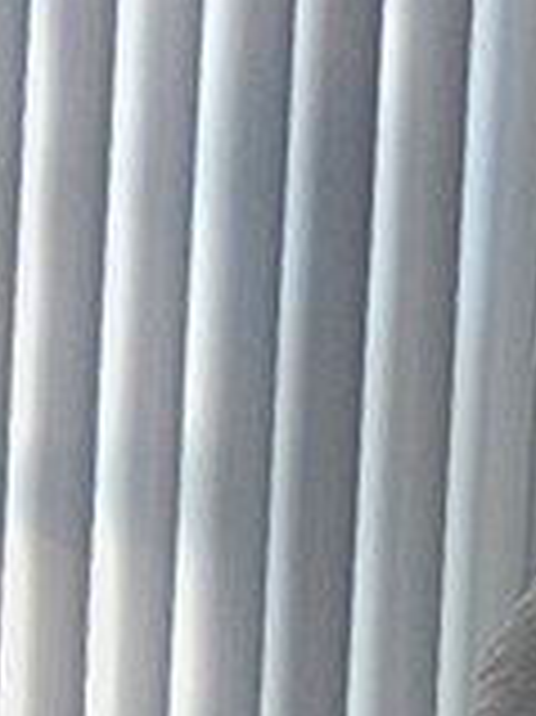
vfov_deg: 8.5
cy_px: 518
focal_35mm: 232
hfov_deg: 5.4
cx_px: -1806
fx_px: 4796
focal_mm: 6.3
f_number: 1.7
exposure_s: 1/120
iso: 25
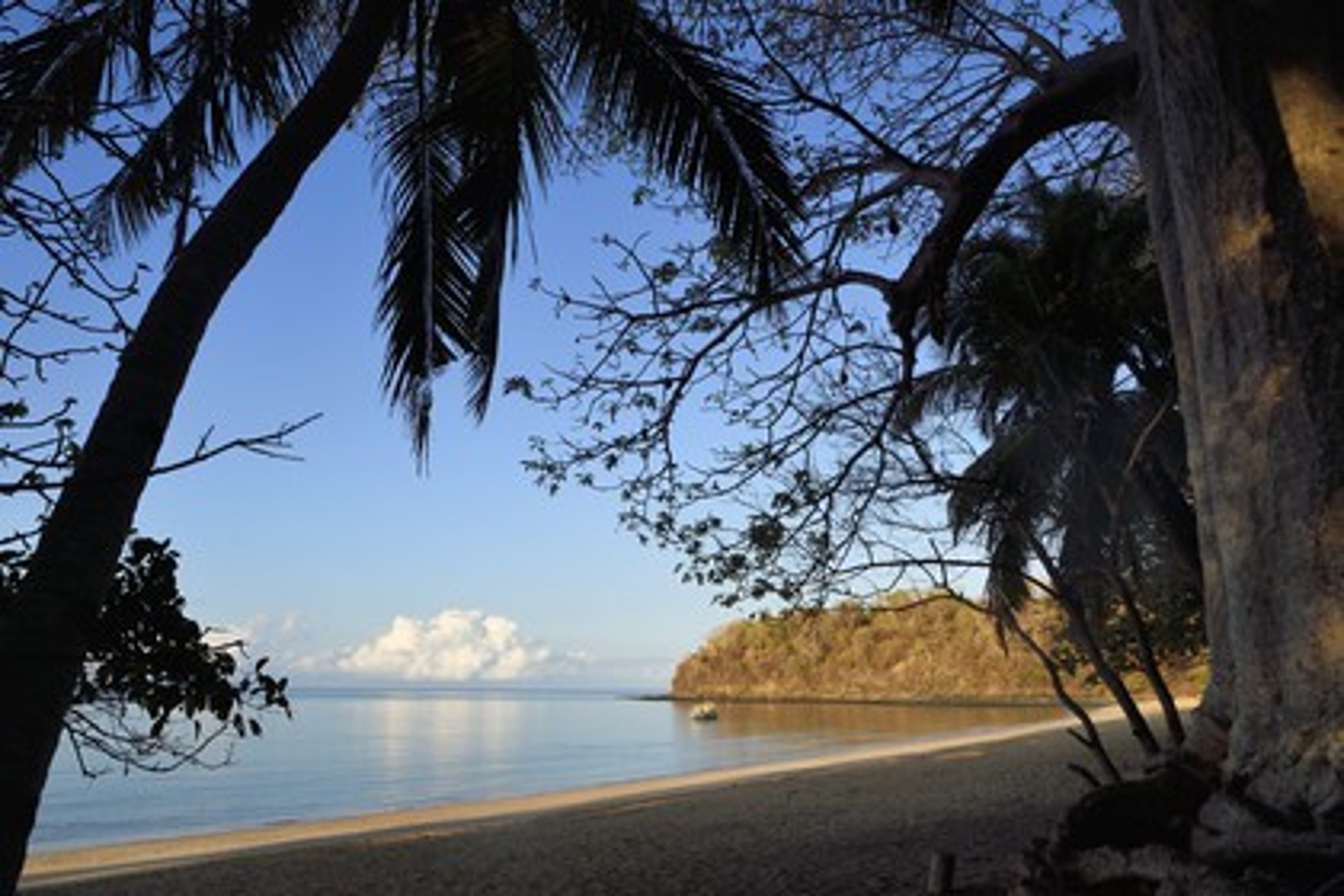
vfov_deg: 46.4
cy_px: 448
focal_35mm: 28
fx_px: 1045
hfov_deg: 65.5
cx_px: 672
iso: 200
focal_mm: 28
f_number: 11
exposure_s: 1/250
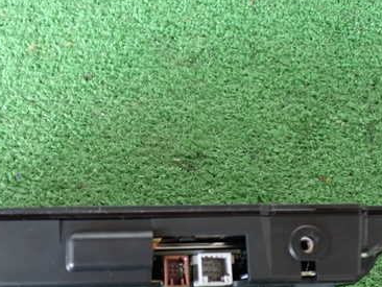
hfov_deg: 32.2
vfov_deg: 24.5
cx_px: 103
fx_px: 652
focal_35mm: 59
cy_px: 223
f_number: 2.5
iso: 800
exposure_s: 1/20
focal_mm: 6.37
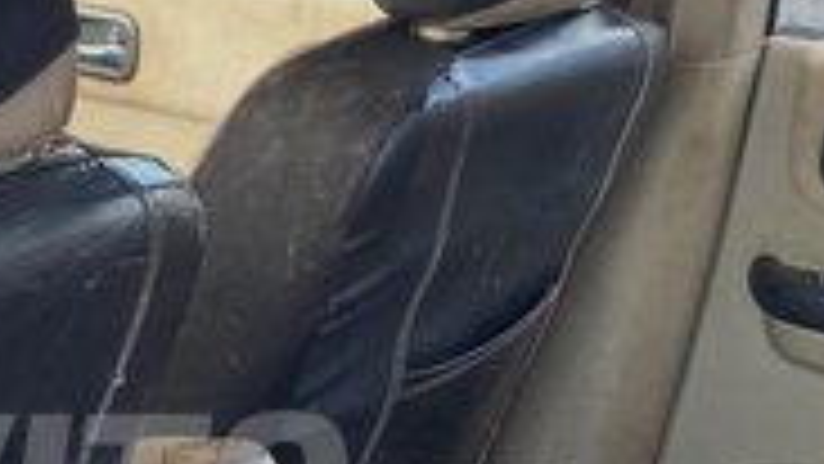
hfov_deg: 21.3
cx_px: 144
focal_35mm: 99
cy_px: 482
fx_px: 2163
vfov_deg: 12.1
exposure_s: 1/121
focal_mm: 4.25
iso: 64
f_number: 1.8
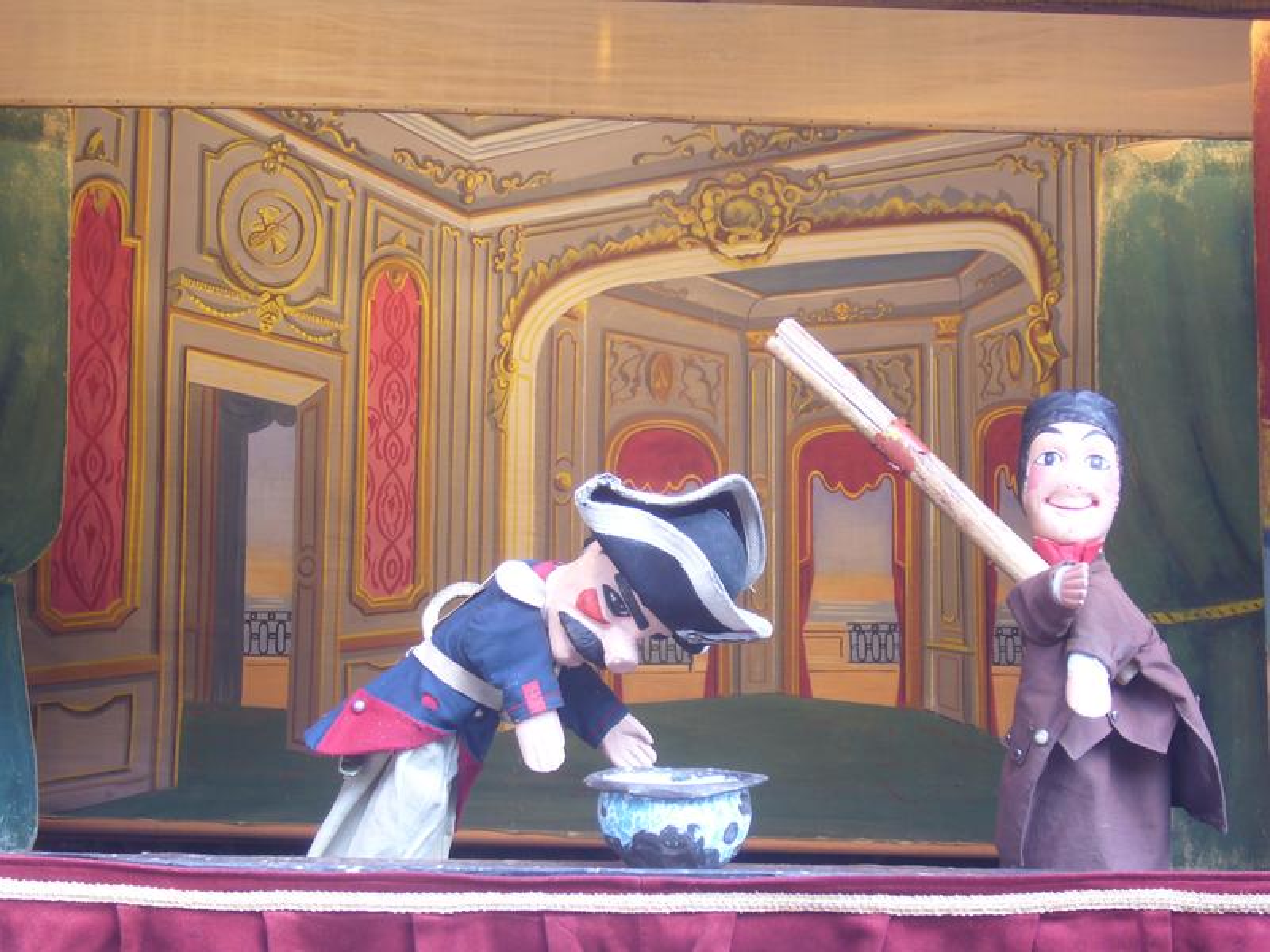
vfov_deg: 21.0
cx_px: 635
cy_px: 476
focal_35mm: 70
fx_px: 2568
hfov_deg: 27.8
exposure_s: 1/20
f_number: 4
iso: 80
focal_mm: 11.5
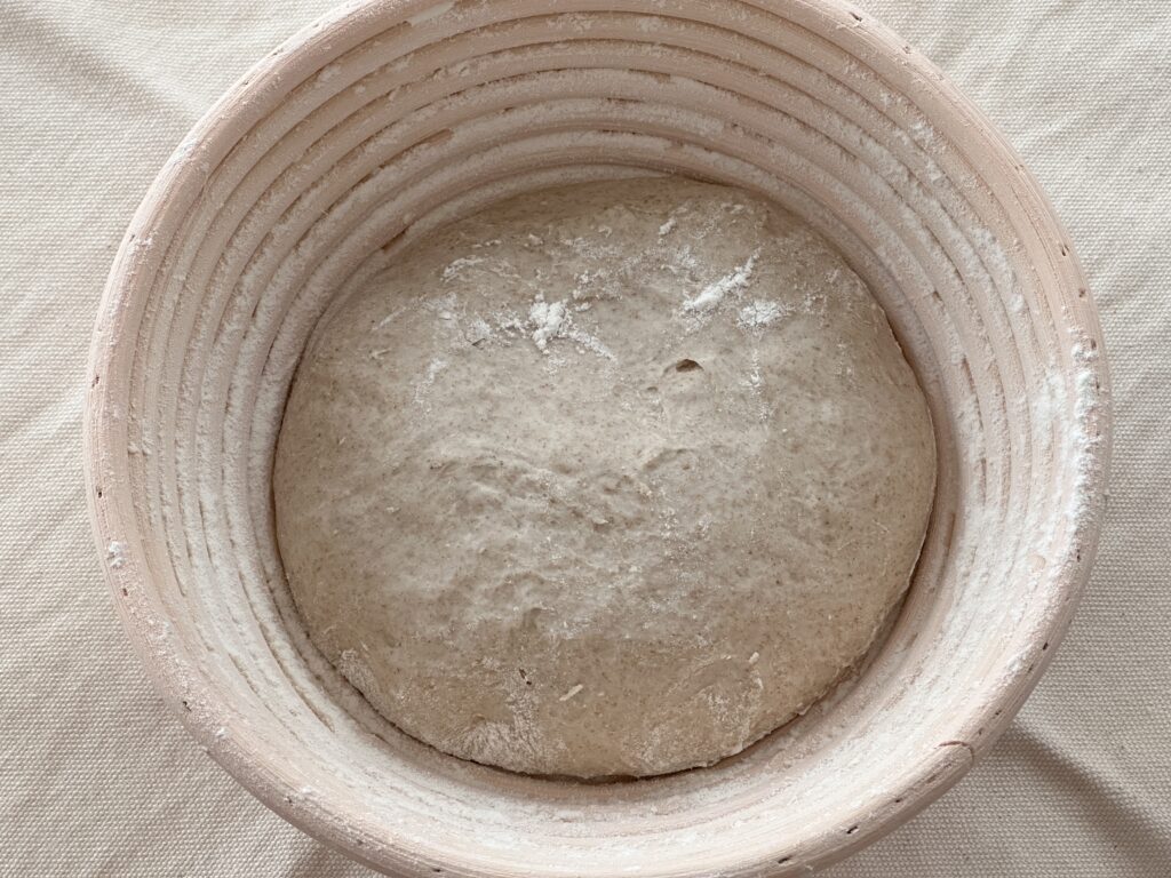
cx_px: 586
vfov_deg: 19.1
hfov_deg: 25.3
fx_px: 2605
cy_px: 439
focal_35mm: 77
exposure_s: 1/99
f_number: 2.8
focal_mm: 9
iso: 160
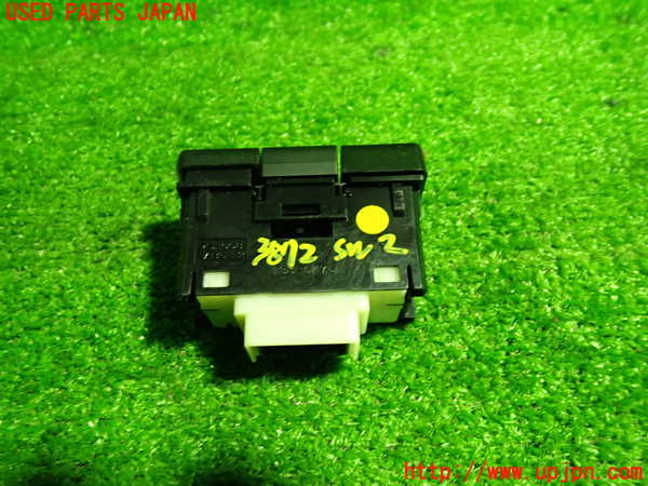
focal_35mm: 30
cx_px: 324
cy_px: 243
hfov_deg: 60.0
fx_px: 562
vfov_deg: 46.8
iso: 500
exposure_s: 1/30
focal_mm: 5.4
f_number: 2.3
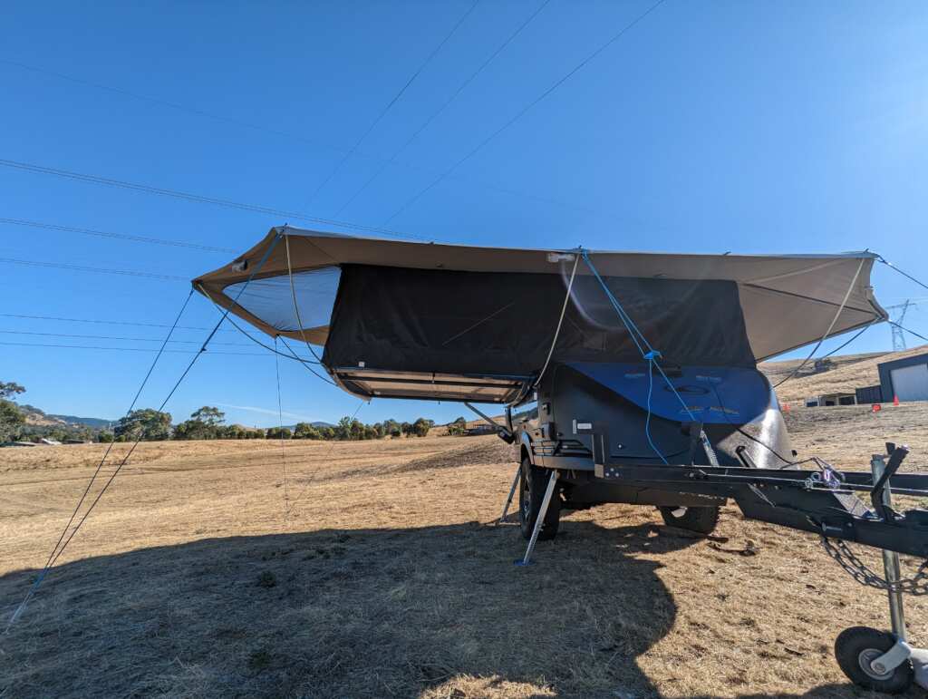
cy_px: 350
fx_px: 430
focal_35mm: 16
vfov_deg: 78.2
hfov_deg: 94.4
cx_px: 464
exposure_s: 1/1927
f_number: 2.2
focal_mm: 2.35
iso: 51
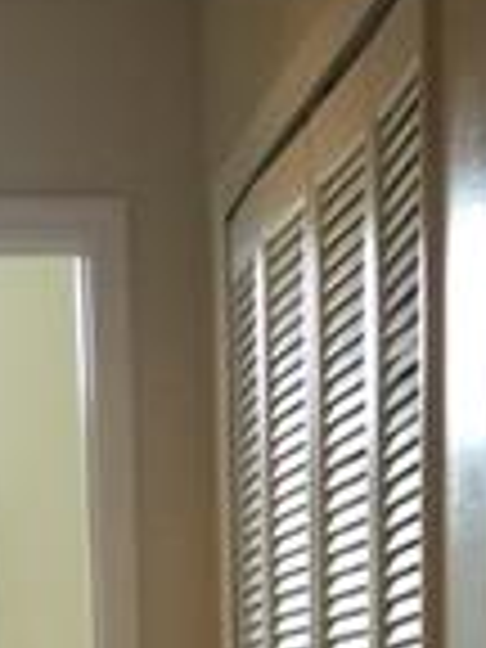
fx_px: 2902
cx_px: 184
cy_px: 1588
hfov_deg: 9.6
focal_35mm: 155
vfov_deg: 10.7
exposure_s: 1/15
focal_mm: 4.15
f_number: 2.2
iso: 50
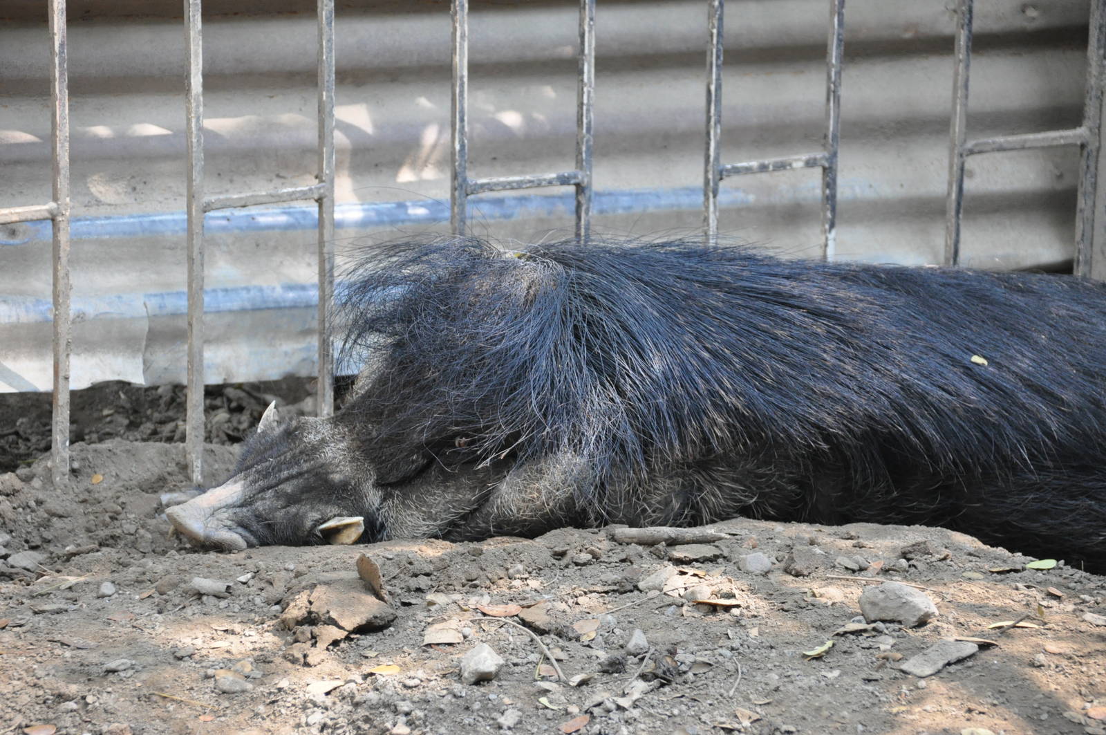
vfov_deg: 5.9
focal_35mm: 232
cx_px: 553
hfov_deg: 8.9
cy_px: 368
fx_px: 7135
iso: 1600
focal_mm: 155
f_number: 5.6
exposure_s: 1/125
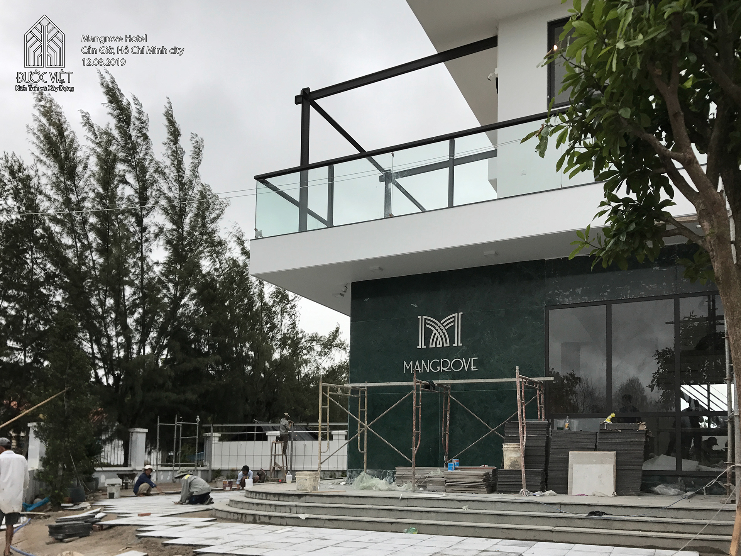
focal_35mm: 28
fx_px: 599
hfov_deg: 63.4
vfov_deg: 49.7
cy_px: 278
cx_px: 370
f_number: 1.8
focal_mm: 3.99
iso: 20
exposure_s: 1/463
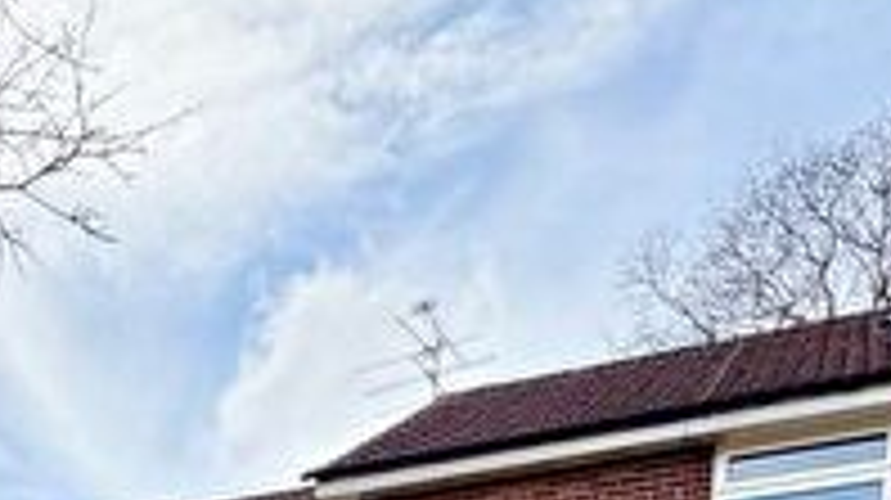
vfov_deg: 16.1
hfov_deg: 35.1
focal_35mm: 54
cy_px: 1052
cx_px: 14
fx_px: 1275
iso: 32
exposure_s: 1/770
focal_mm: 2.22
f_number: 2.2
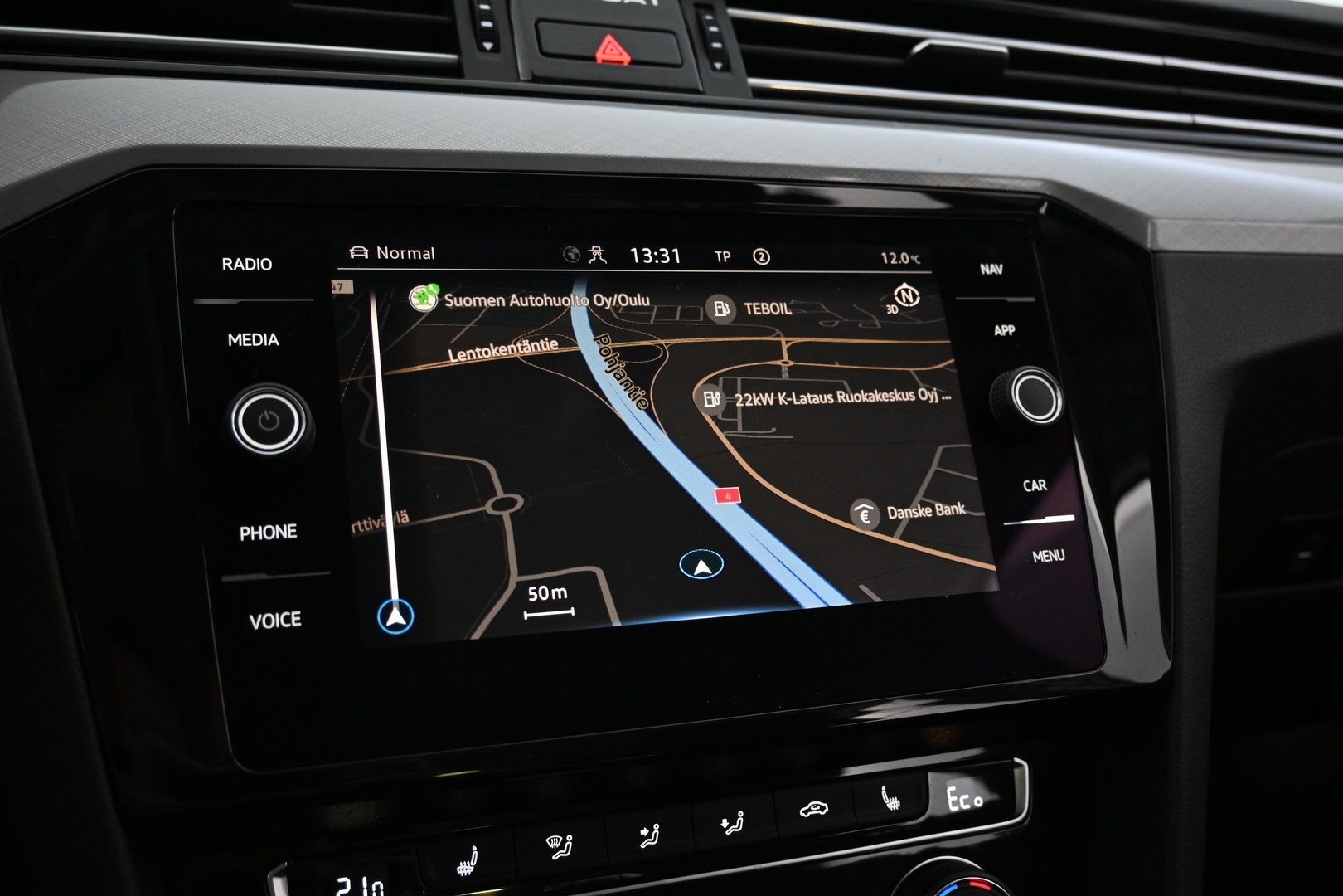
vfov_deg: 40.8
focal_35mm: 32
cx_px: 672
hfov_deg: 58.3
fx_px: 1203
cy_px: 448
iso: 2000
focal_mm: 21.5
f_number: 4
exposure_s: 1/30
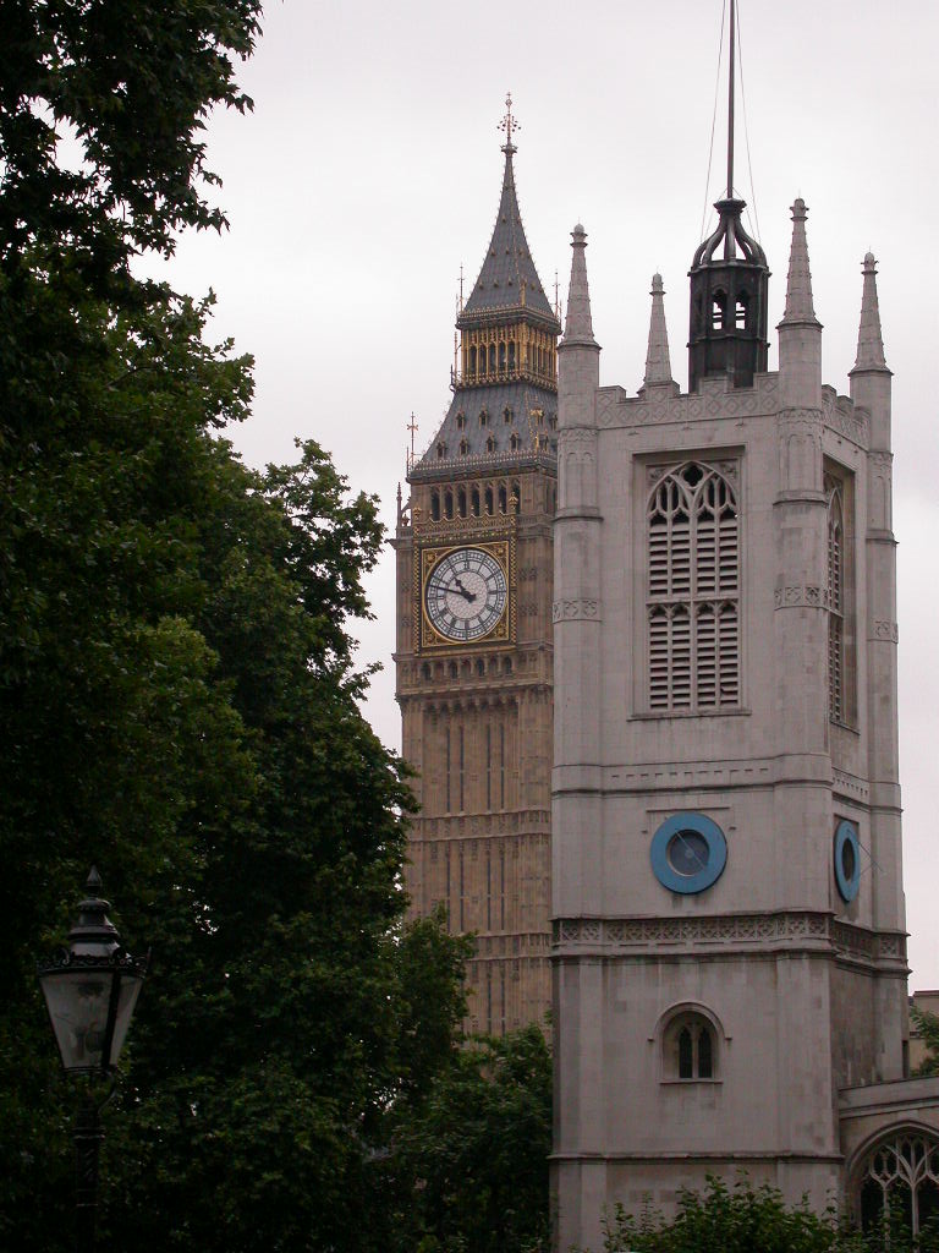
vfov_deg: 15.8
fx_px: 4521
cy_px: 626
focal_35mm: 125
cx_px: 470
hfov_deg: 11.9
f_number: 5.7
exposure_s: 1/250
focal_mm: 26
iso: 200
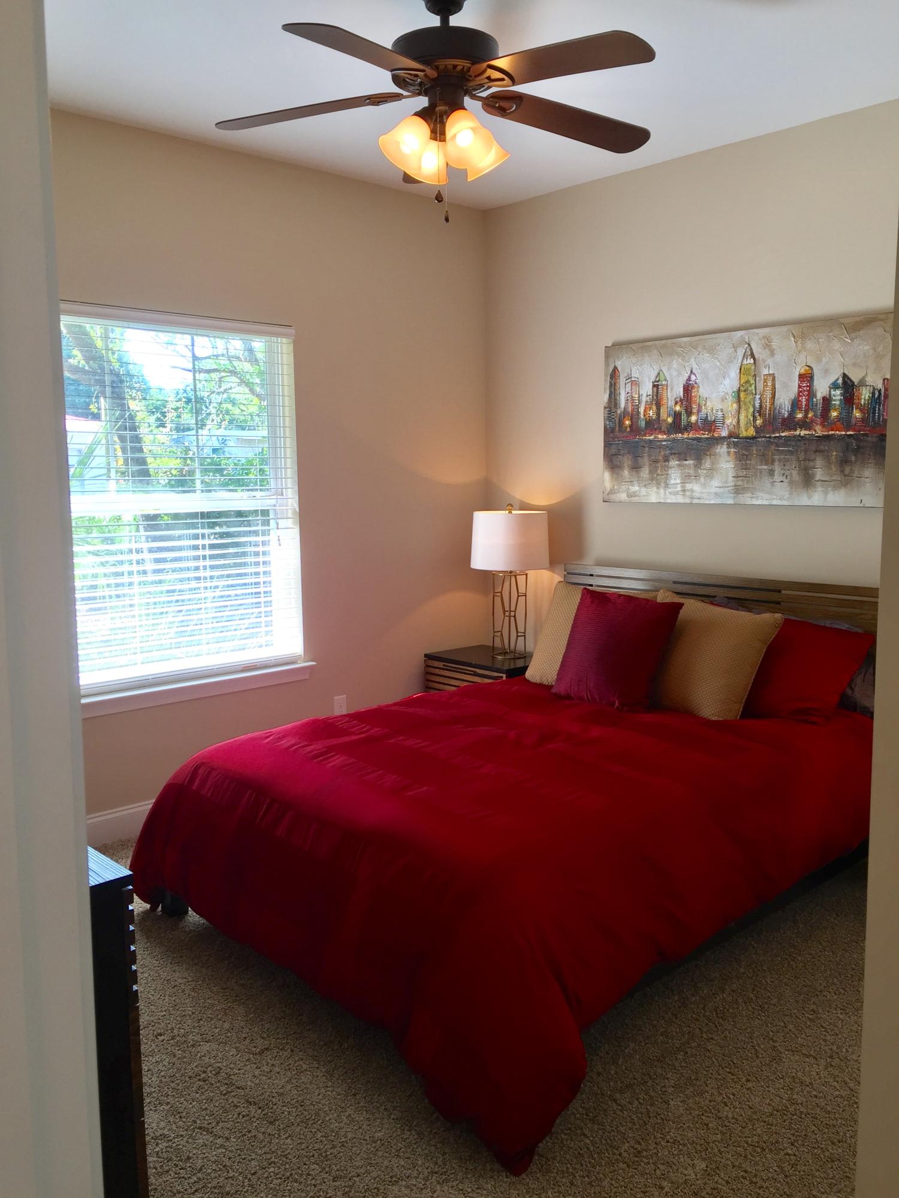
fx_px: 1004
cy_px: 599
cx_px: 450
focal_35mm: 29
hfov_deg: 48.2
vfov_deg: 61.7
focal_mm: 4.15
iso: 32
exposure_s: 1/40
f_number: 2.2
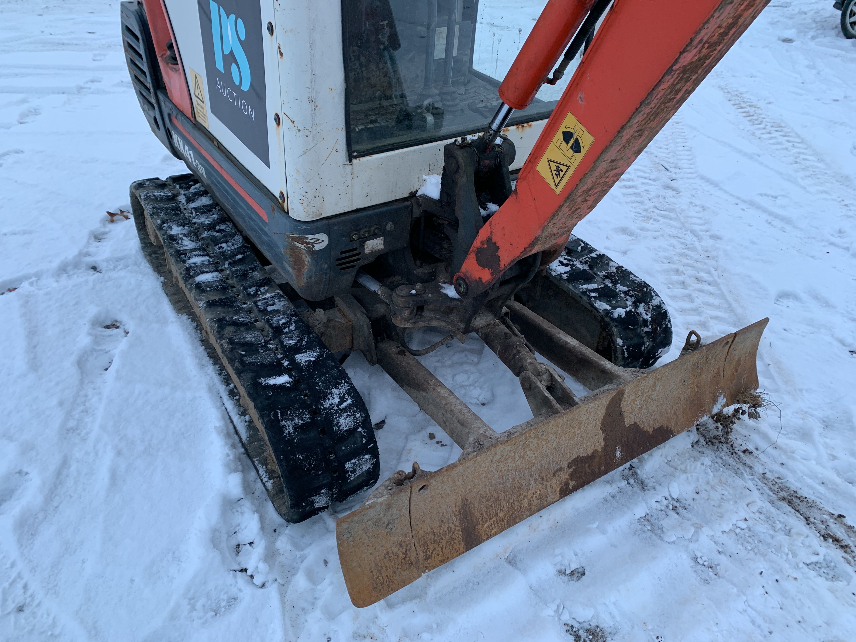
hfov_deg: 67.3
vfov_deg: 53.1
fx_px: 643
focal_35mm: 26
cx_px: 428
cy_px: 321
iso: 100
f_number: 1.8
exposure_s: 1/105
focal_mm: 4.25
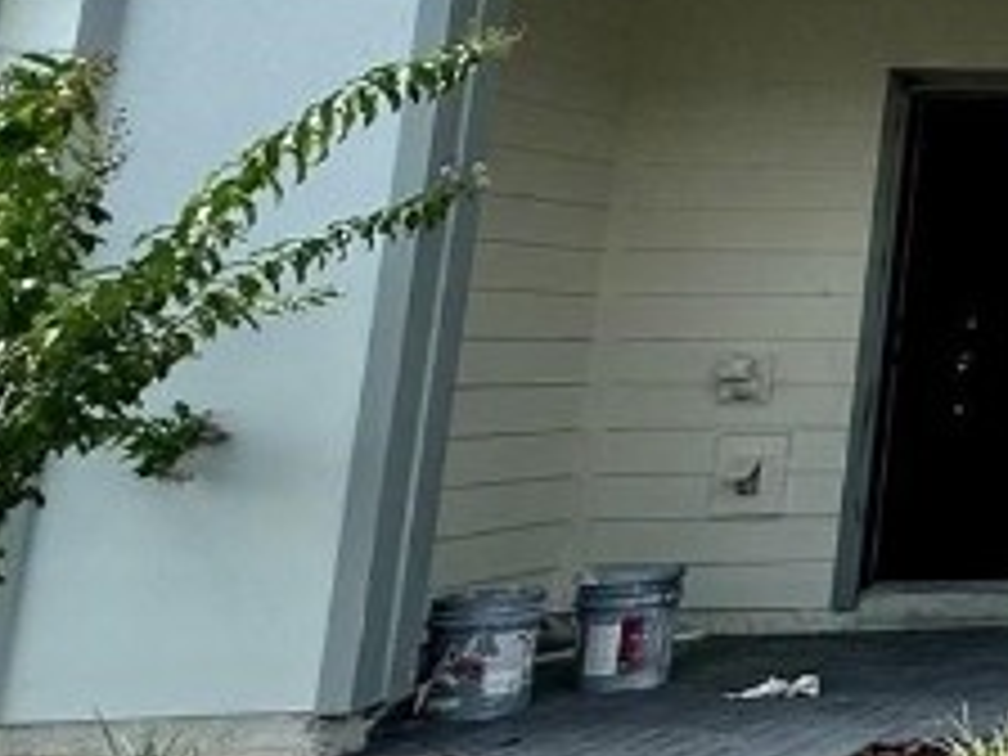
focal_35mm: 64
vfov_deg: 22.1
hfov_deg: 18.9
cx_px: 2012
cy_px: 4
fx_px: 1864
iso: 40
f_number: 2.2
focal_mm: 2.22
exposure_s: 1/1221
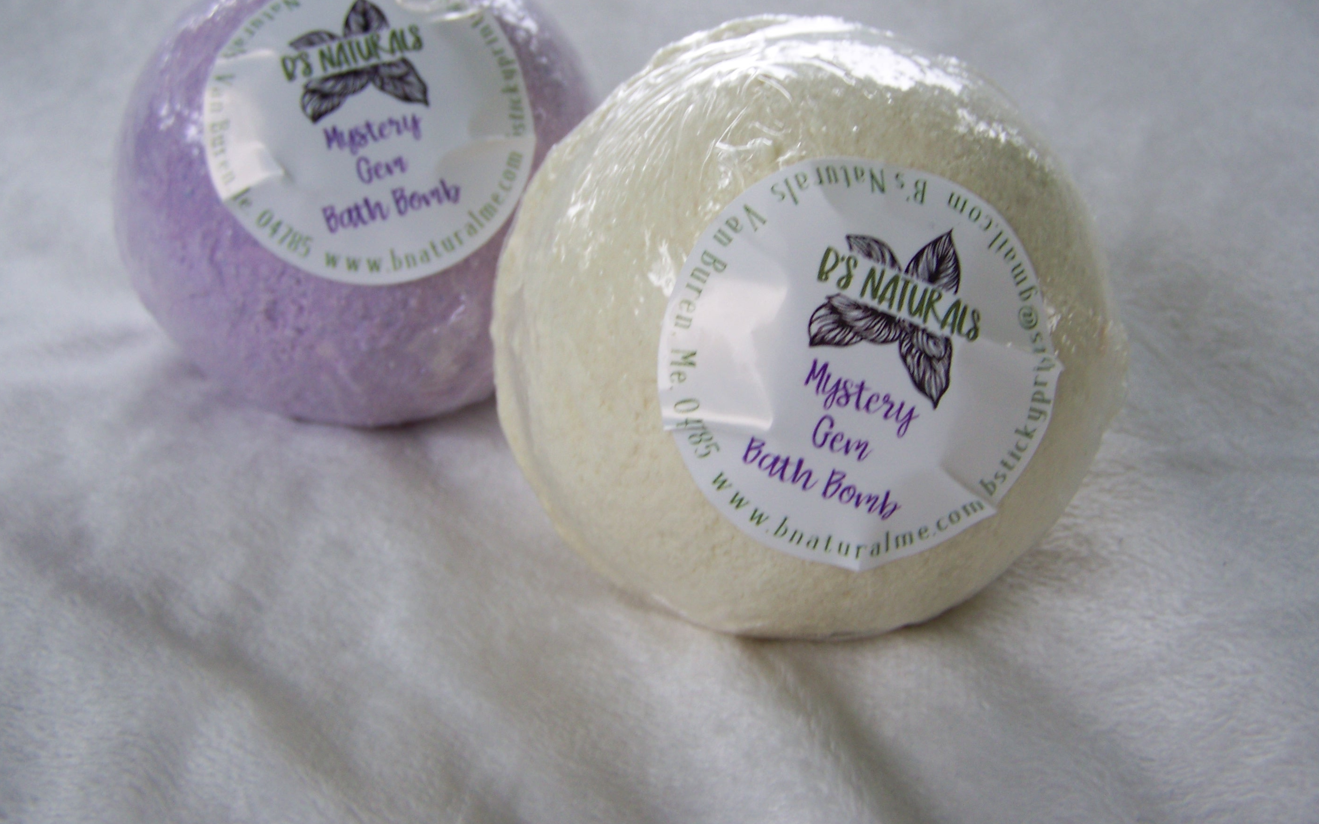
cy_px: 318
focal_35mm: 44
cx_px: 678
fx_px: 1582
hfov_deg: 45.3
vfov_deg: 29.1
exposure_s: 1/60
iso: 64
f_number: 2.8
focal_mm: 6.3
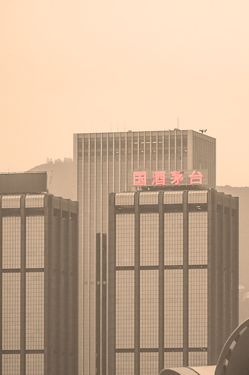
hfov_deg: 4.5
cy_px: 179
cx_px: 319
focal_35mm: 302
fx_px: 3141
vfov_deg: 6.8
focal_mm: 70
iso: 200
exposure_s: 1/125
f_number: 4
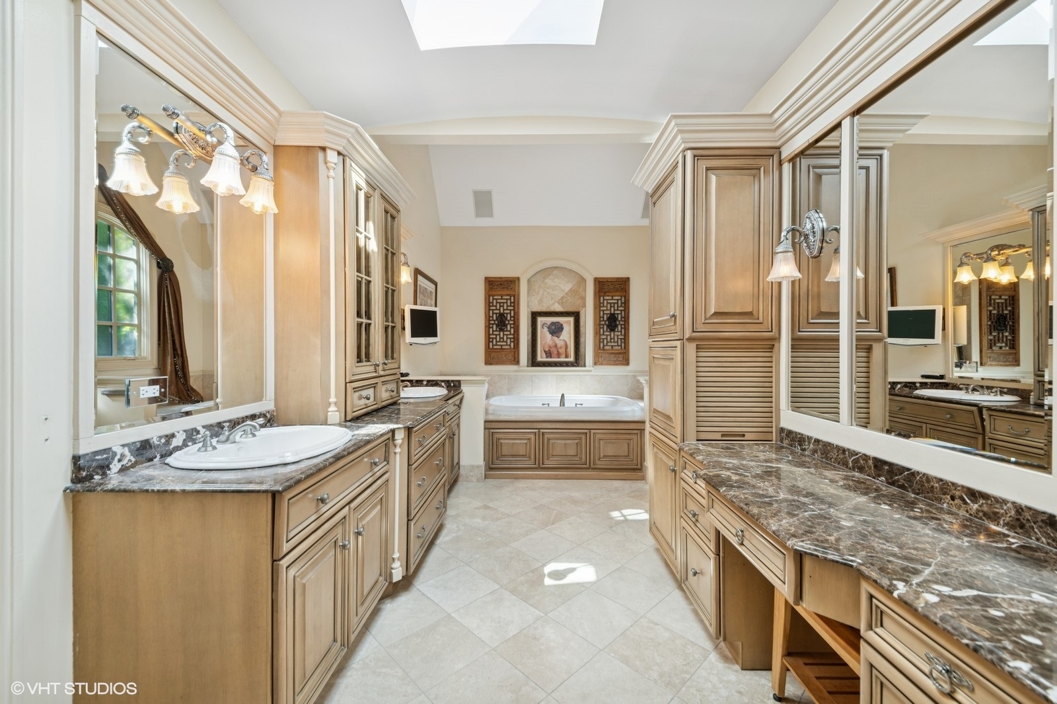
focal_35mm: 14
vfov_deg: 81.2
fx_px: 411
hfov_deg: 104.3
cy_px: 352
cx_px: 528
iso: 100
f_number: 10
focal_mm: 14
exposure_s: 1/8
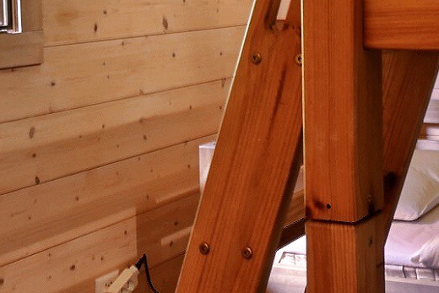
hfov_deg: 27.2
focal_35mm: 65
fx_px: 792
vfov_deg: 20.0
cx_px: 533
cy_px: -35
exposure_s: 1/2
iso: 400
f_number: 9
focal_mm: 11
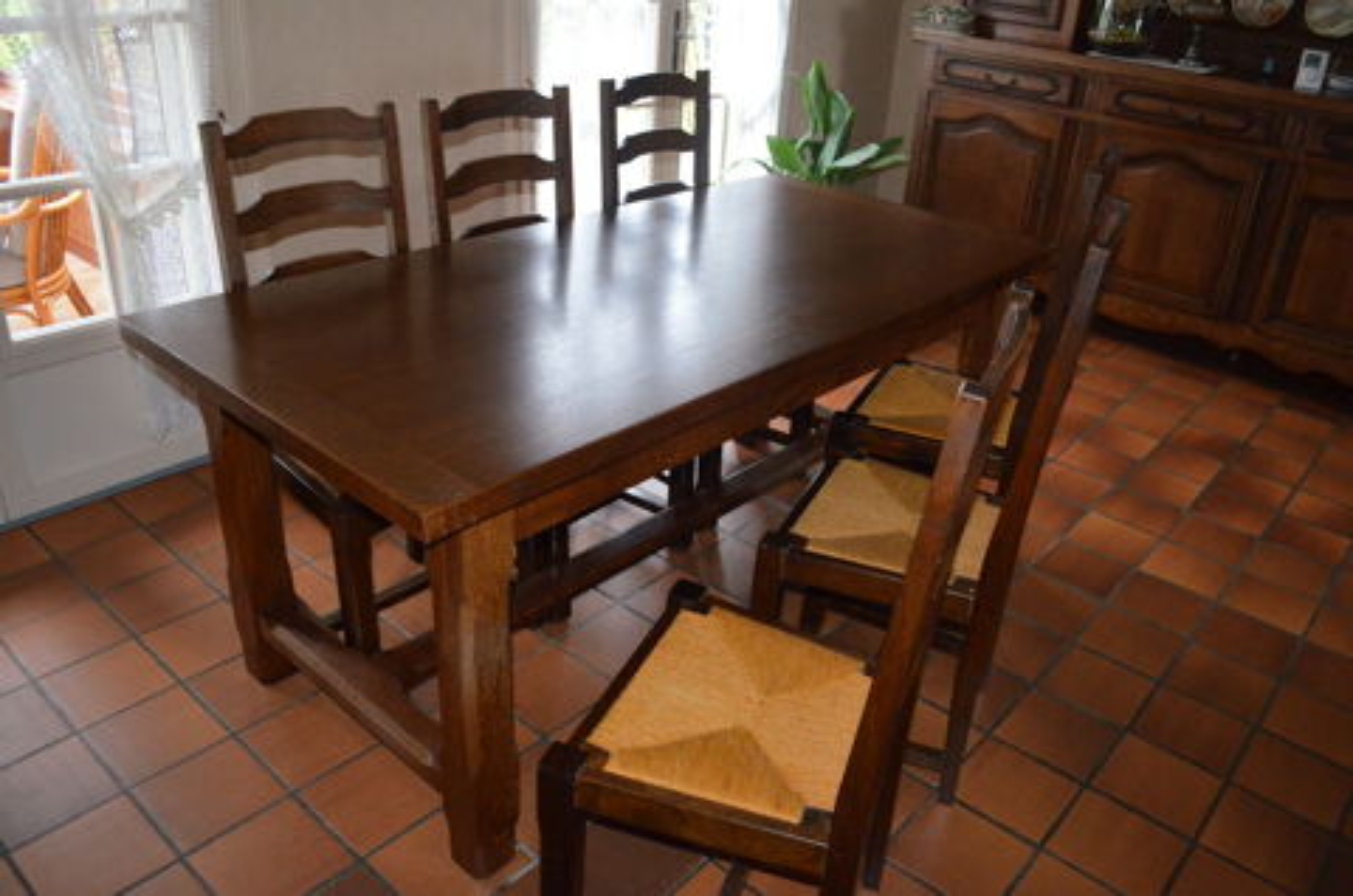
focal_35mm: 27
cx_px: 676
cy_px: 448
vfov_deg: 47.7
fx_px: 1013
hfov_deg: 67.5
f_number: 3.5
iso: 3200
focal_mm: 18
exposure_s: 1/60
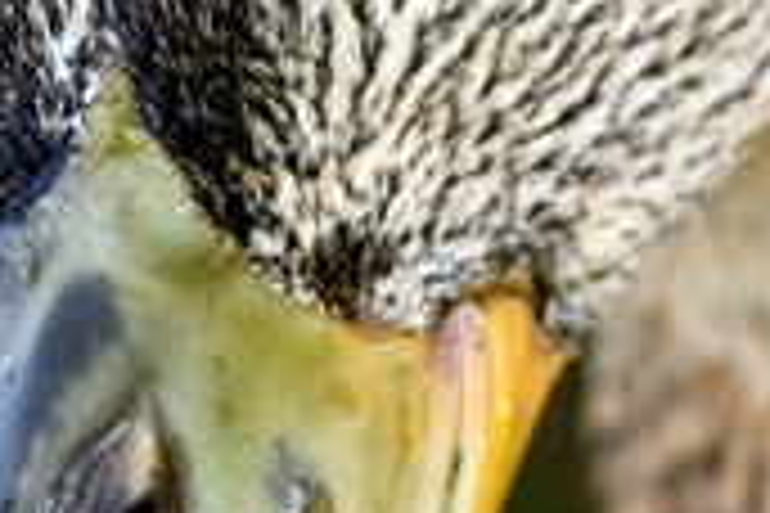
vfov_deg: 3.7
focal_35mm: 369
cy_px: -292
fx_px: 7892
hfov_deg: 5.6
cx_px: 441
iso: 4500
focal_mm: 105
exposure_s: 1/250
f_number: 16
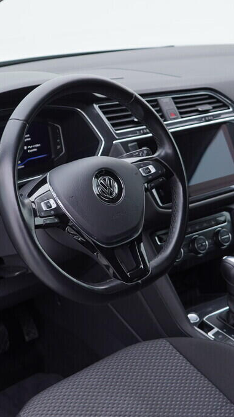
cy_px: 209
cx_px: 67
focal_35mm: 57
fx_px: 629
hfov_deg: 20.9
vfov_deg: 36.6
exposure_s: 1/50
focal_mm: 24
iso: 125
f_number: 3.2
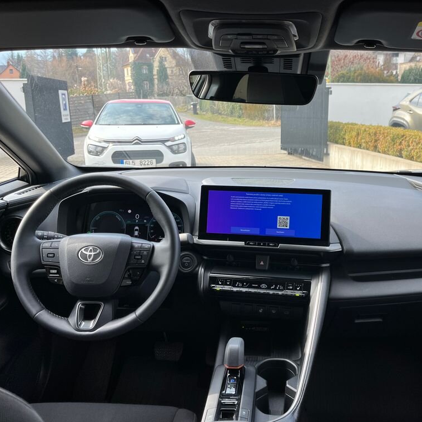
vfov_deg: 52.5
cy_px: 213
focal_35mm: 31
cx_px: 272
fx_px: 428
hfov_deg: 51.8
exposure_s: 1/424
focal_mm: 5.1
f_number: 1.6
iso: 50
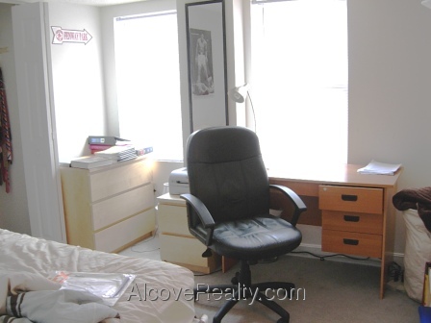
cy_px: 162
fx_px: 448
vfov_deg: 39.7
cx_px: 216
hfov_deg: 51.4
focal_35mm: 36
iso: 100
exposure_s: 1/9.5
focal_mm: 7.5
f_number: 3.8
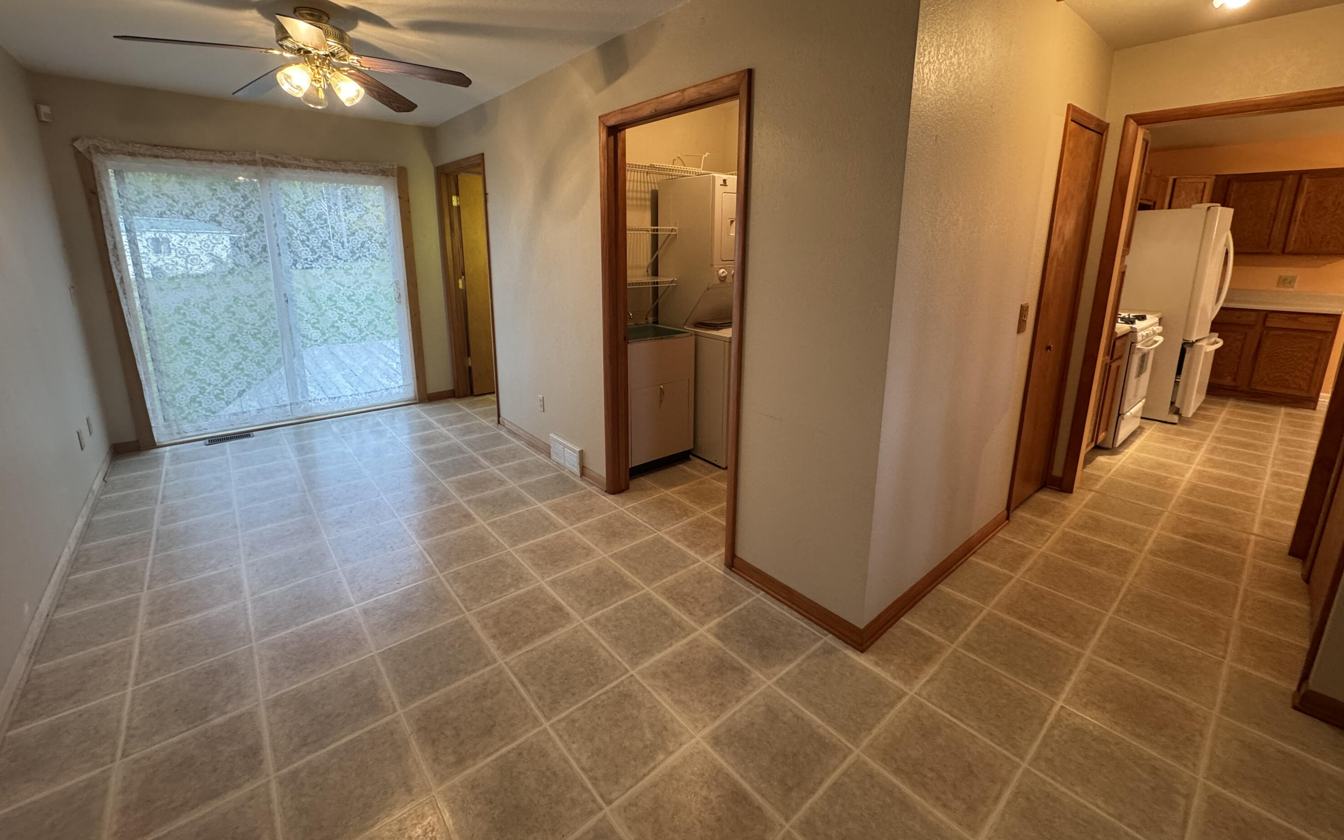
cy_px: 360
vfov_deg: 74.4
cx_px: 666
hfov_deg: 101.5
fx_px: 549
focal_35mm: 15
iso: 250
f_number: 2.2
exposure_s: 1/60
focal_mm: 2.22
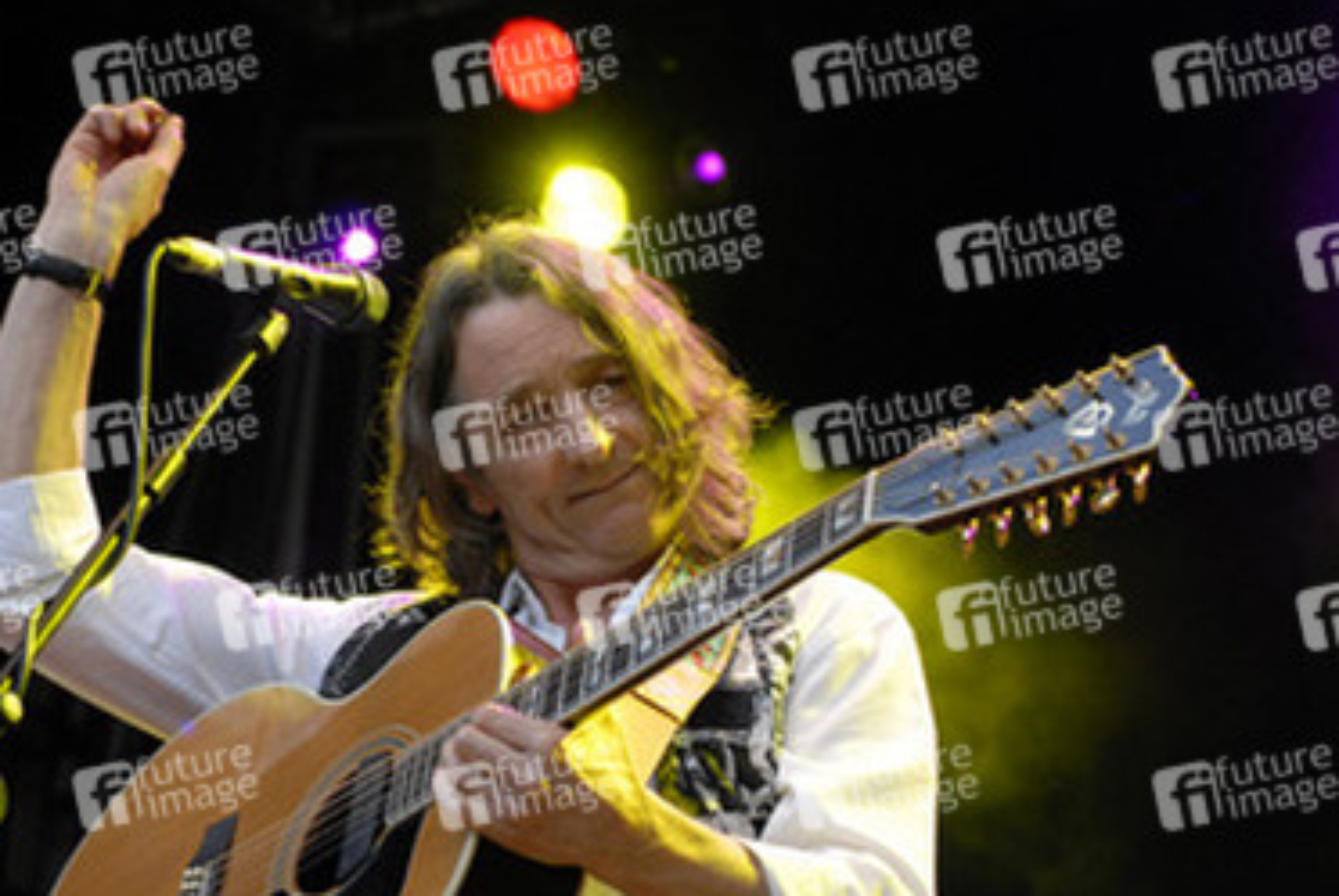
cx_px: 569
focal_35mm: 154
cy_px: 518
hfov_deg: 13.3
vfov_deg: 9.0
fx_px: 5720
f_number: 6.3
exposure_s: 1/125
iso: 800
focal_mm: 85
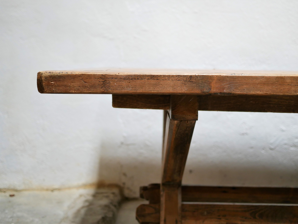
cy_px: 112
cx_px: 149
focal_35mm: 40
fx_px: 344
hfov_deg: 46.8
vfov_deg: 36.0
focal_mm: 20
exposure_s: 1/60
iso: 800
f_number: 1.7
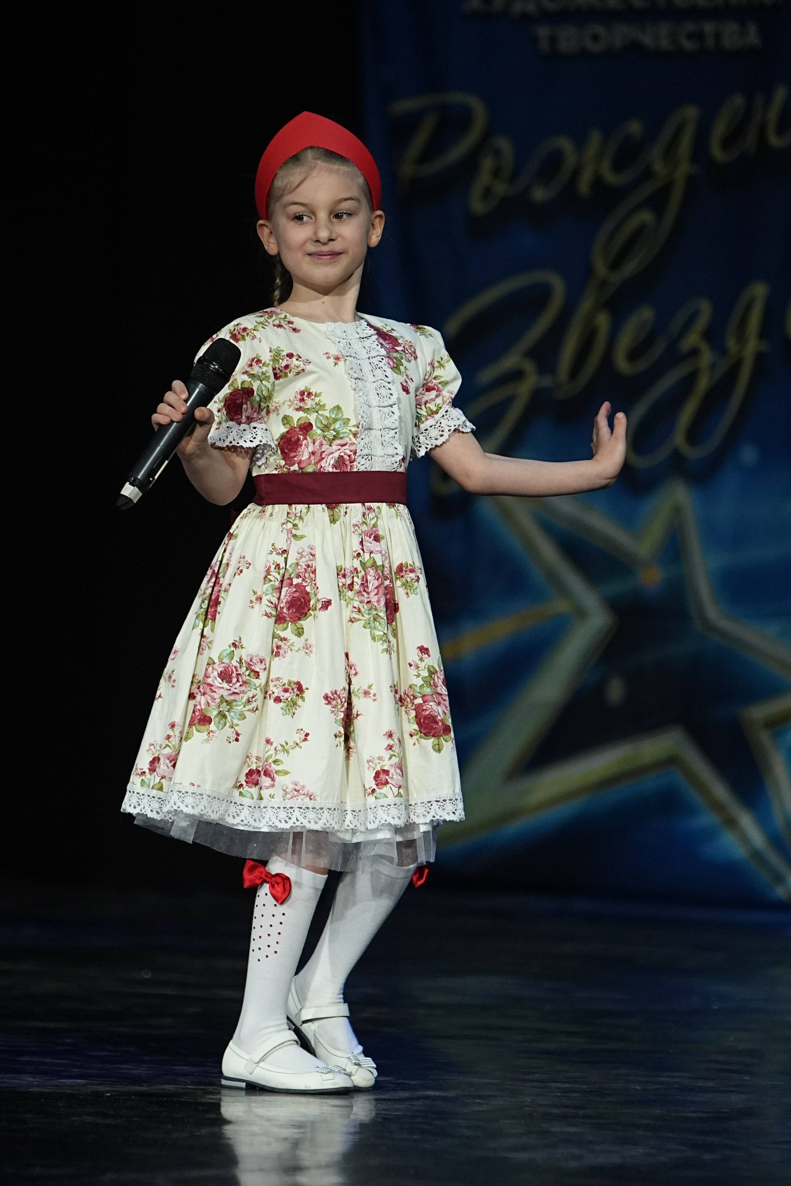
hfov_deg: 6.2
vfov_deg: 9.3
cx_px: 396
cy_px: 593
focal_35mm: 222
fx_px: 7316
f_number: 2.8
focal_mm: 148
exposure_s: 1/800
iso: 2500
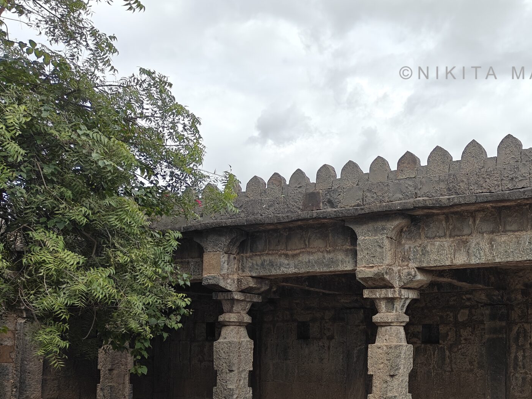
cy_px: 315
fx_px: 676
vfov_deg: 32.1
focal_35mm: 44
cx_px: 474
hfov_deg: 39.9
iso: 64
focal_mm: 5.59
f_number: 1.8
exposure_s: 1/2791
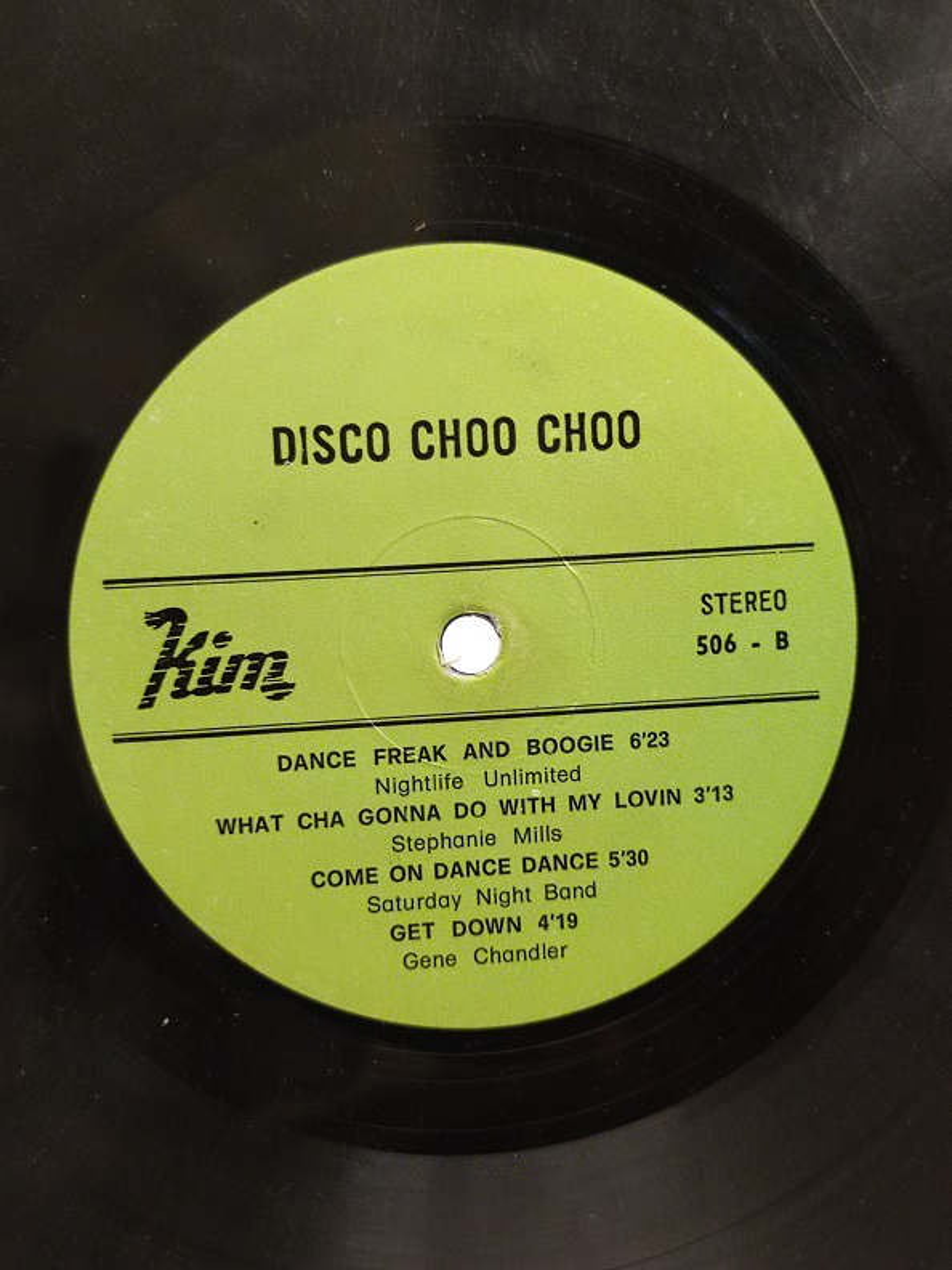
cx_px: 476
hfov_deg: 30.3
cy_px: 635
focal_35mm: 48
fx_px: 1760
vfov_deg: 39.7
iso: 619
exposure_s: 1/50
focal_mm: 6.72
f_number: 1.69
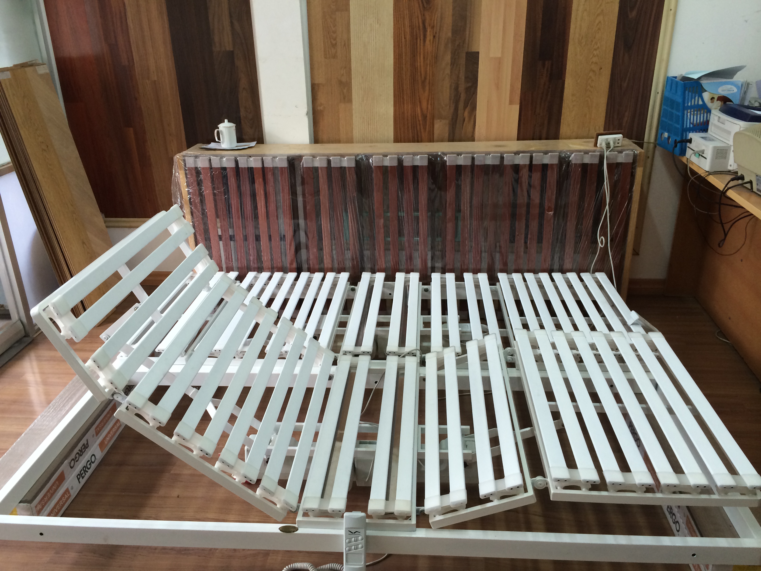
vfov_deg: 46.8
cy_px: 286
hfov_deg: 60.0
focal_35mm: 30
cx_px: 380
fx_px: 660
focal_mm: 4.12
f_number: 2.2
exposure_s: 1/33
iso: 50
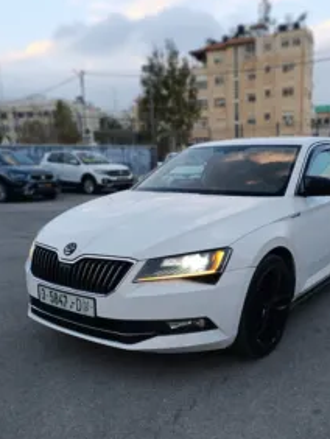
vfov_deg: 53.6
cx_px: 204
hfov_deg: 41.6
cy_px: 262
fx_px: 432
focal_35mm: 34
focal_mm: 4.71
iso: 82
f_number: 1.79
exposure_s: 1/100
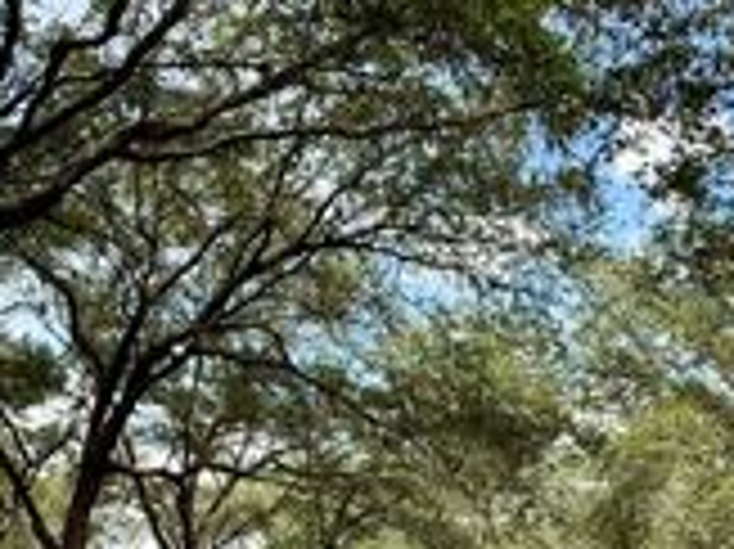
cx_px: 387
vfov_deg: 38.4
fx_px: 784
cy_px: 340
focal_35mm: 37
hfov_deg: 50.1
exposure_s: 1/498
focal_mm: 2.22
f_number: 2.2
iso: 64
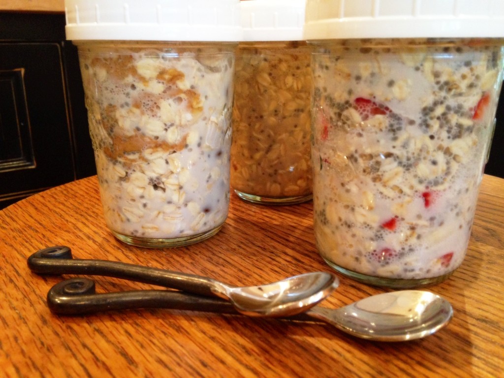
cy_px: 189
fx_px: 480
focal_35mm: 33
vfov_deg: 42.9
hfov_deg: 55.4
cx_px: 252
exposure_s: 1/20
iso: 250
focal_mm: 4.12
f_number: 2.4
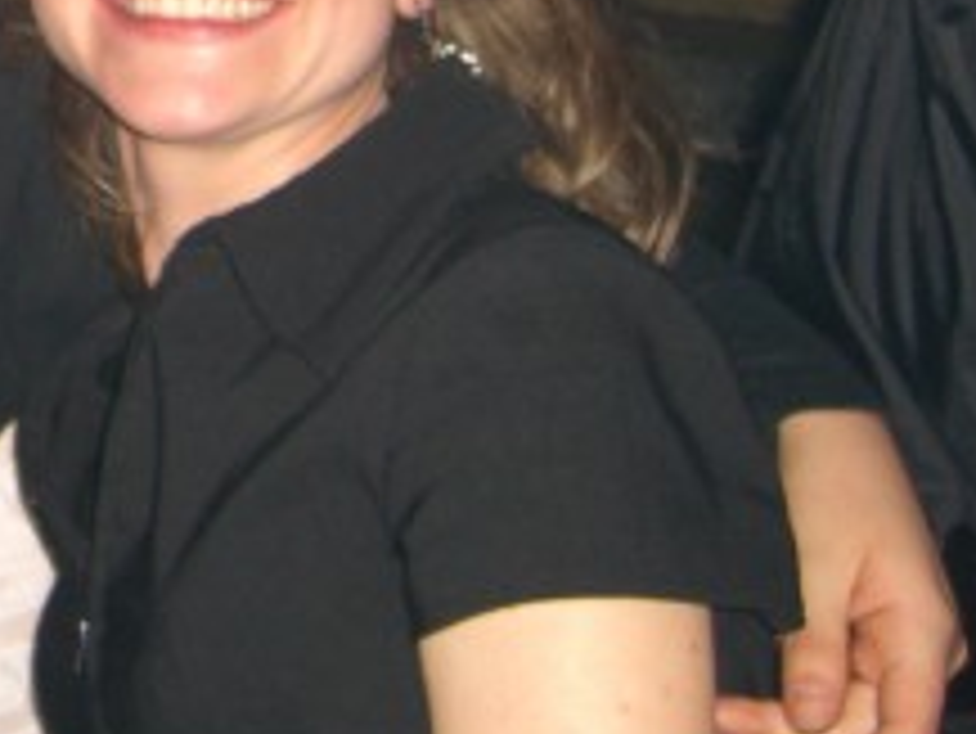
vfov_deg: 13.7
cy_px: -140
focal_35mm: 105
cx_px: -216
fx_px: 2962
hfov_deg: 17.8
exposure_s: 1/60
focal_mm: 7.9
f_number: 2.8
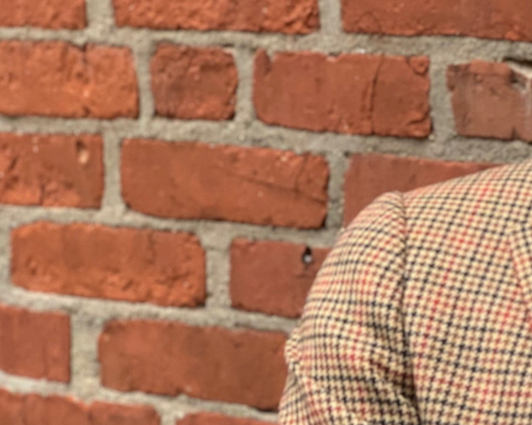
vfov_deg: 9.8
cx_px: 824
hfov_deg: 11.6
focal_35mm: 158
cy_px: 249
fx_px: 2488
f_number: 2.4
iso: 125
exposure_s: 1/93
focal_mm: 6
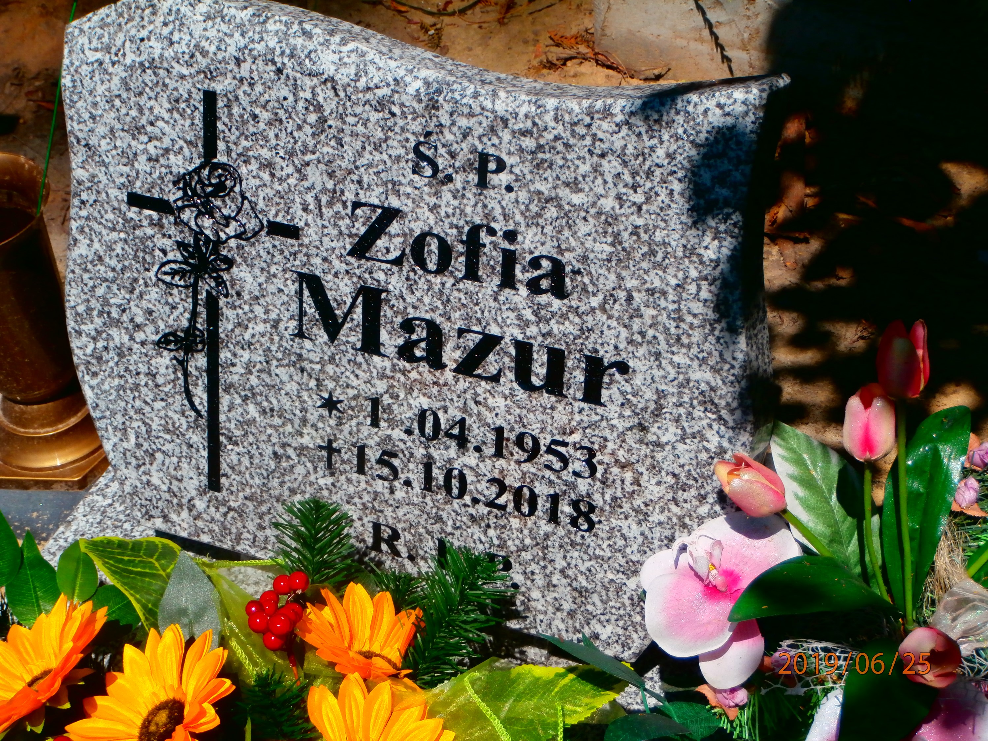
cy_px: 370
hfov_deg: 28.6
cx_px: 494
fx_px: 1941
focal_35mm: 68
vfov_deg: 21.6
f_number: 4.7
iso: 100
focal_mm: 12.1
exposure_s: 1/1000
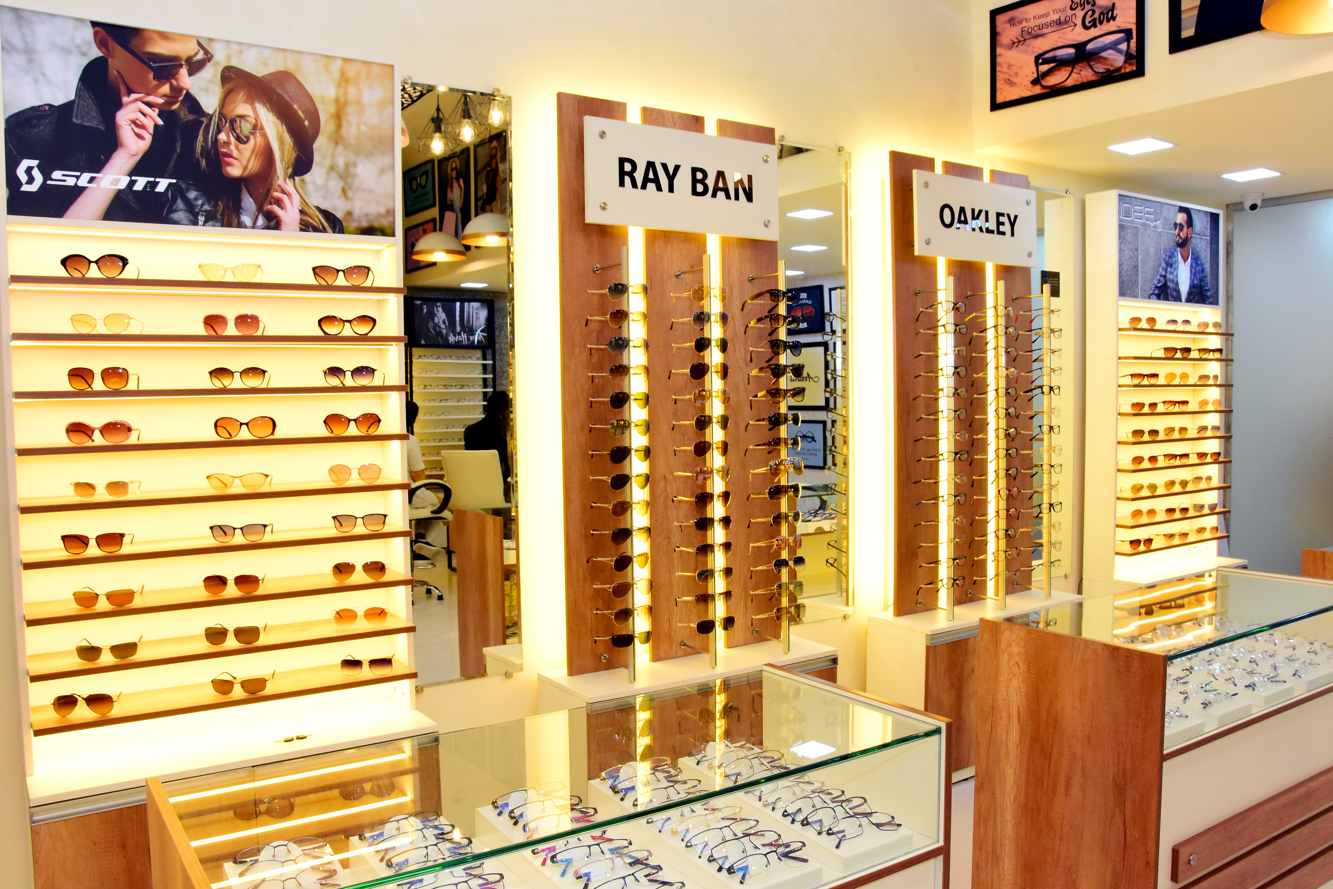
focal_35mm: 27
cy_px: 444
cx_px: 666
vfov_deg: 47.9
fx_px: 1000
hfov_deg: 67.4
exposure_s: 1/125
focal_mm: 18
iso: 1250
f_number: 9
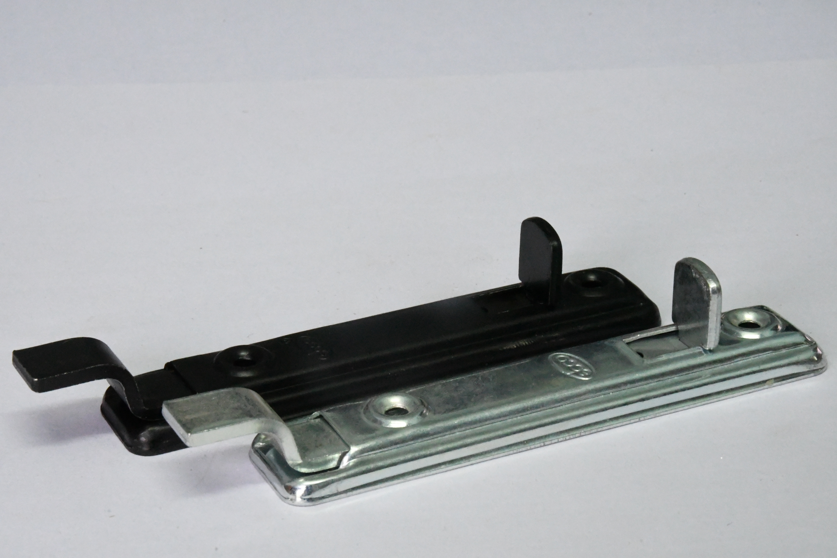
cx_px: 418
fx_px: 2790
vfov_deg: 11.4
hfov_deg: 17.1
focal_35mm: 120
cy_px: 279
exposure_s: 1/13
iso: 12800
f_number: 29
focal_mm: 80
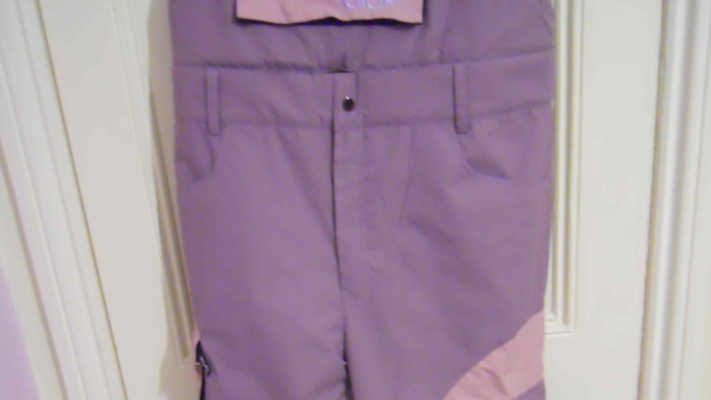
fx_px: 773
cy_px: 411
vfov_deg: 27.2
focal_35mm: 41
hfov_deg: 49.4
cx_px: 355
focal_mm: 5
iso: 800
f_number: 2.7
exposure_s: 1/8
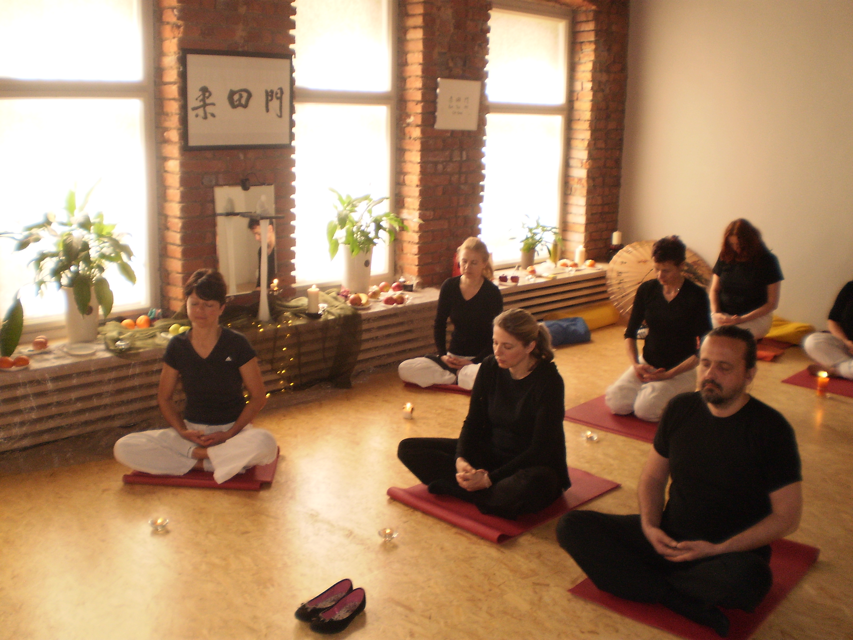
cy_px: 320
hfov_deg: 51.4
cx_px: 426
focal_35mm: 36
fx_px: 887
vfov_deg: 39.7
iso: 125
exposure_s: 1/30
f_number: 3.1
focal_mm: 6.3
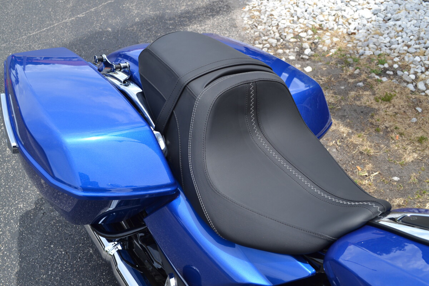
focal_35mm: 36
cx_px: 214
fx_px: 429
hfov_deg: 53.1
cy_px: 143
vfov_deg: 36.9
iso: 100
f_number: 7.1
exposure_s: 1/200
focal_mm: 24
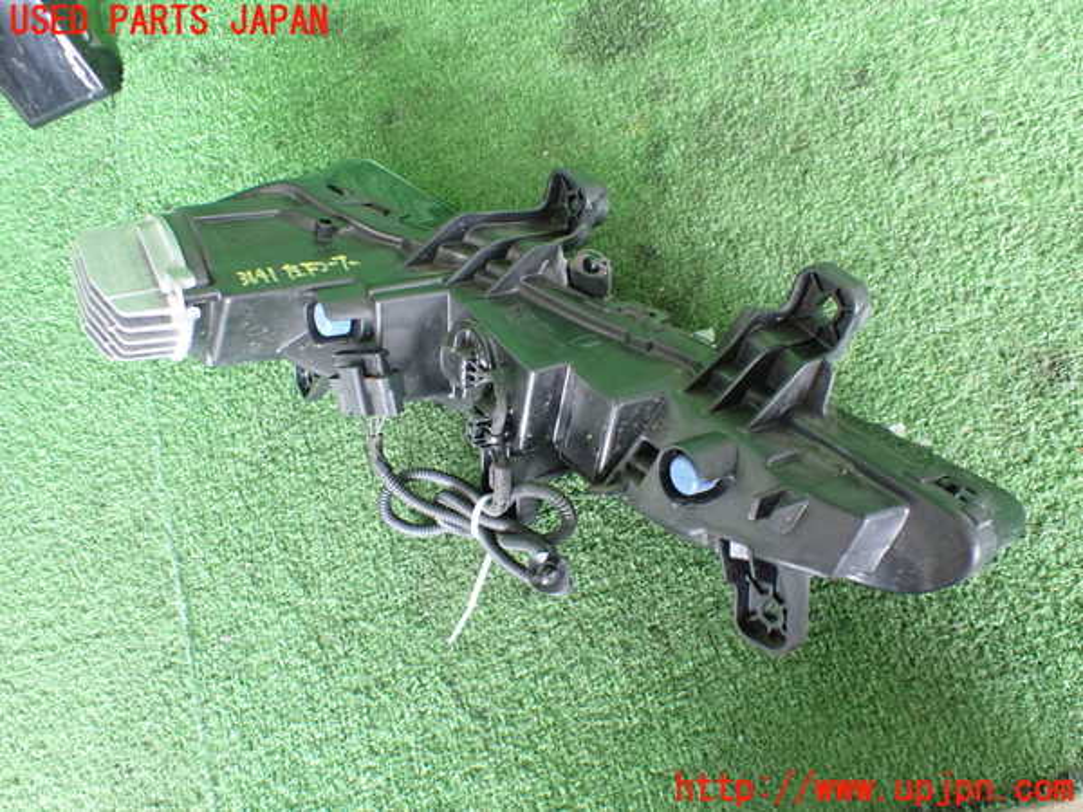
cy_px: 406
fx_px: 939
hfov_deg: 60.0
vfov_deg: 46.8
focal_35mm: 30
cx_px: 542
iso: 800
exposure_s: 1/40
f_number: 2.3
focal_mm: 5.4
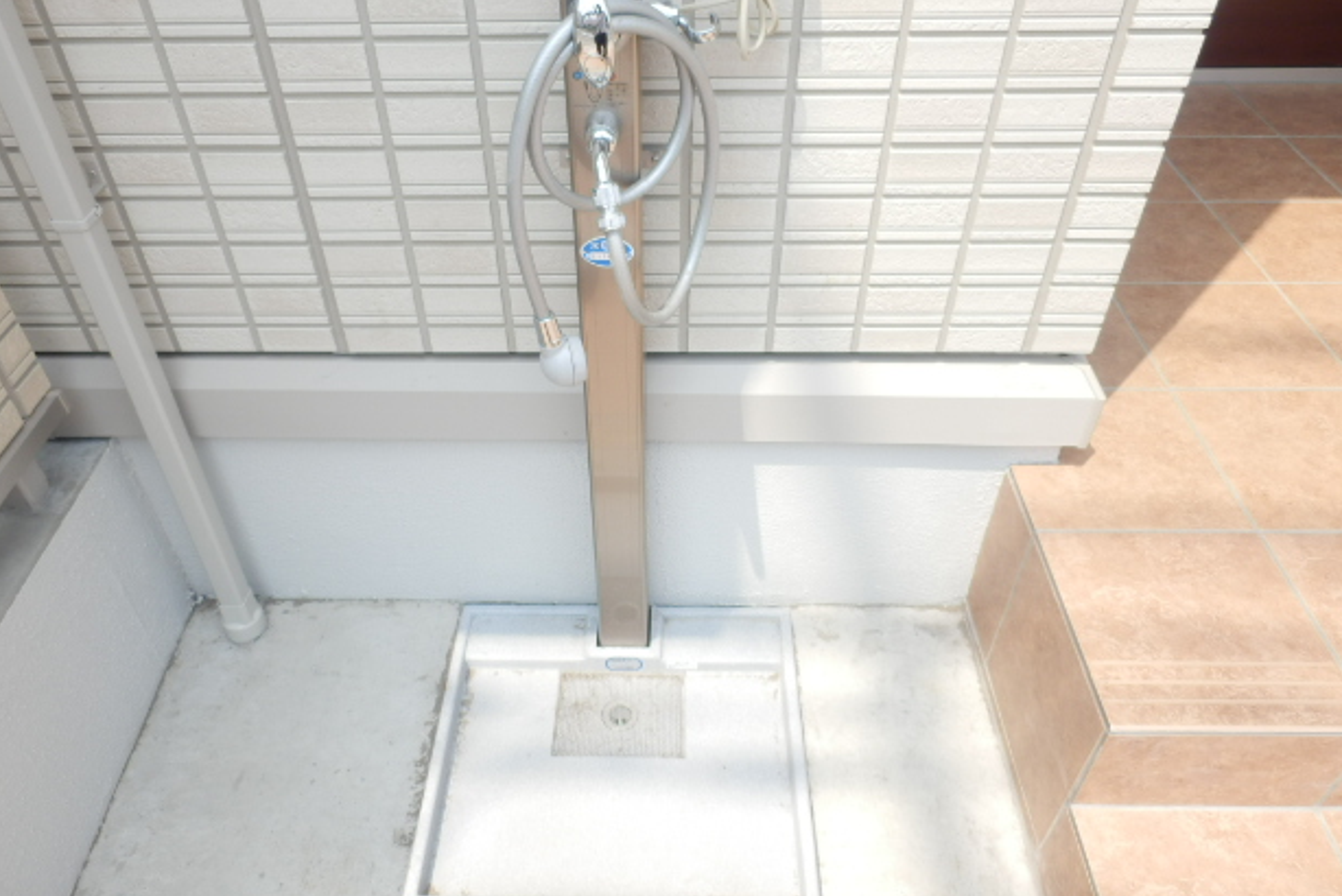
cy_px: 411
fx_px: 970
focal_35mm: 26
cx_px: 645
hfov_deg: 69.3
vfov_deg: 49.6
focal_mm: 4.2
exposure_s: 1/500
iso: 80
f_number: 3
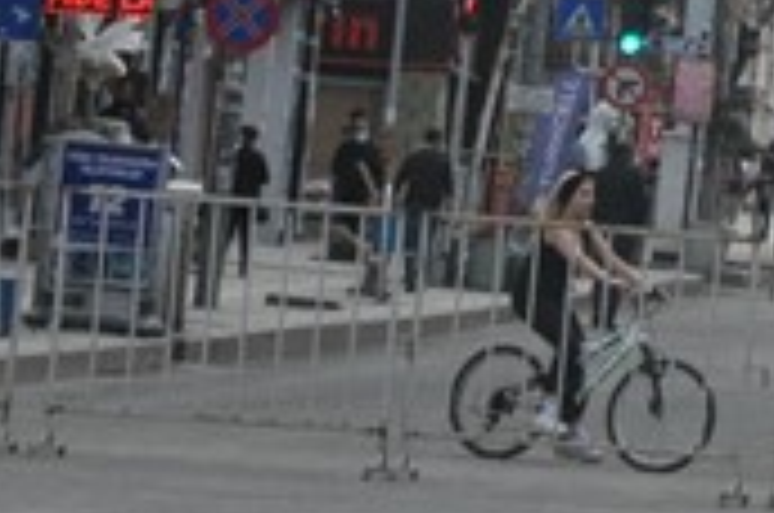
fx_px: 12766
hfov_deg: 3.5
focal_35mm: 595
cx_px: 1354
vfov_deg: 2.3
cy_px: -212
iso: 800
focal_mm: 105
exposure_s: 1/1000
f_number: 8
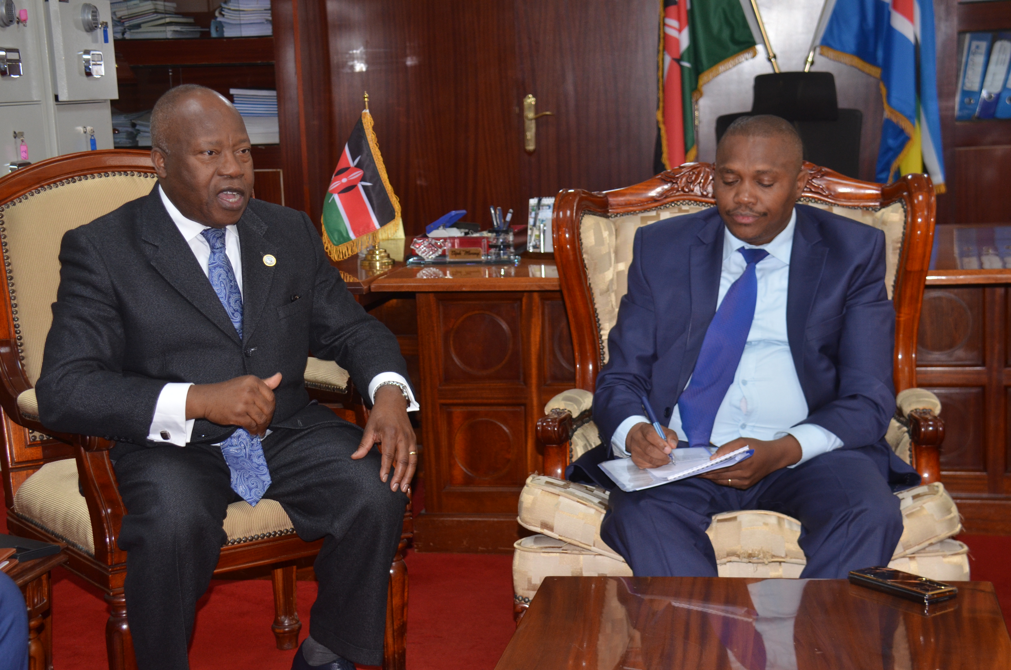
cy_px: 335
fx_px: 1682
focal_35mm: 60
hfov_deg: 33.5
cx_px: 506
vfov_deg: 22.5
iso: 640
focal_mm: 40
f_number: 5
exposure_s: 1/60
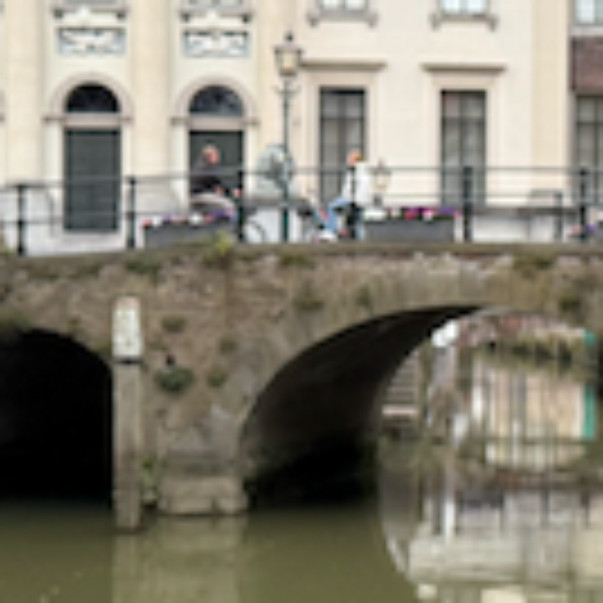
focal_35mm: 101
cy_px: 324
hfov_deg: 17.0
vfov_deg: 17.2
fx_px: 1991
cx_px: 549
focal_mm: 6.76
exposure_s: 1/60
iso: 250
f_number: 1.78
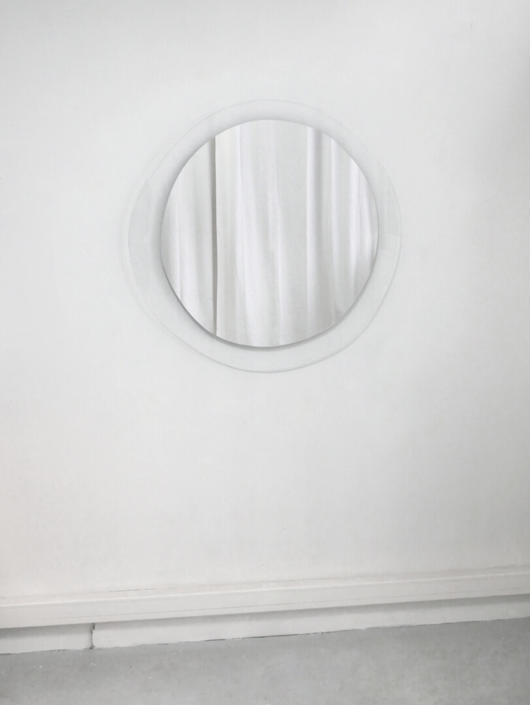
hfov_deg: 39.7
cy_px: 352
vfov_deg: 51.3
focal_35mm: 36
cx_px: 265
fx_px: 734
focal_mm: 18
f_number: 7.1
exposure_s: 1/60
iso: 640
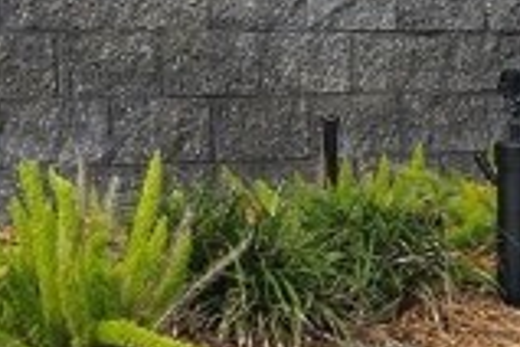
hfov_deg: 12.6
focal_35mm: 154
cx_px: -285
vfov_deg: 8.7
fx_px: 2224
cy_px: -193
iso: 12
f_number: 1.7
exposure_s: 1/569
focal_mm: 6.3
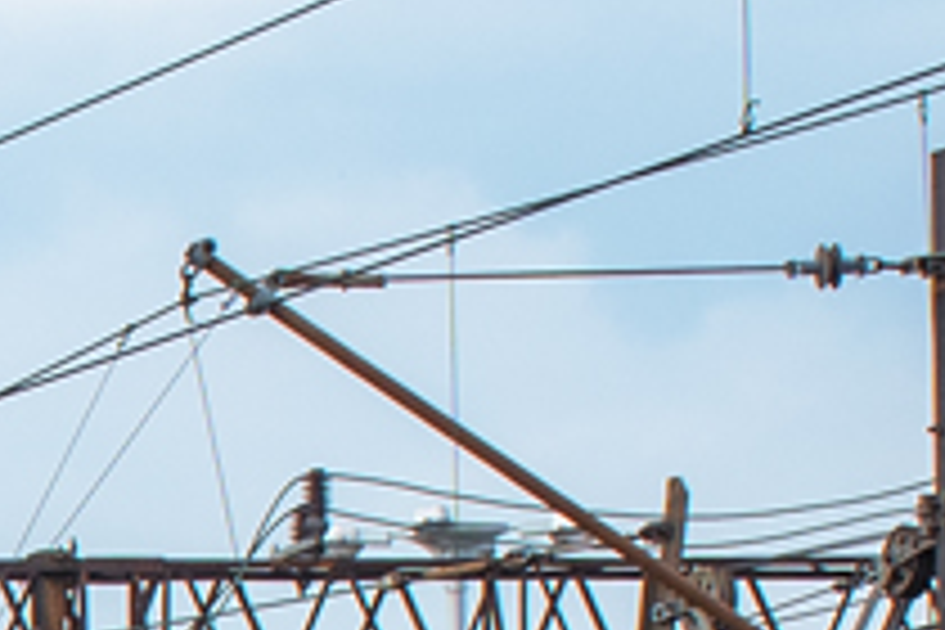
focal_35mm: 458
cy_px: 1753
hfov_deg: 4.4
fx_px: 12022
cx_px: -1670
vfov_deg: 3.0
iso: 125
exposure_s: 1/500
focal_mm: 40
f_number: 8
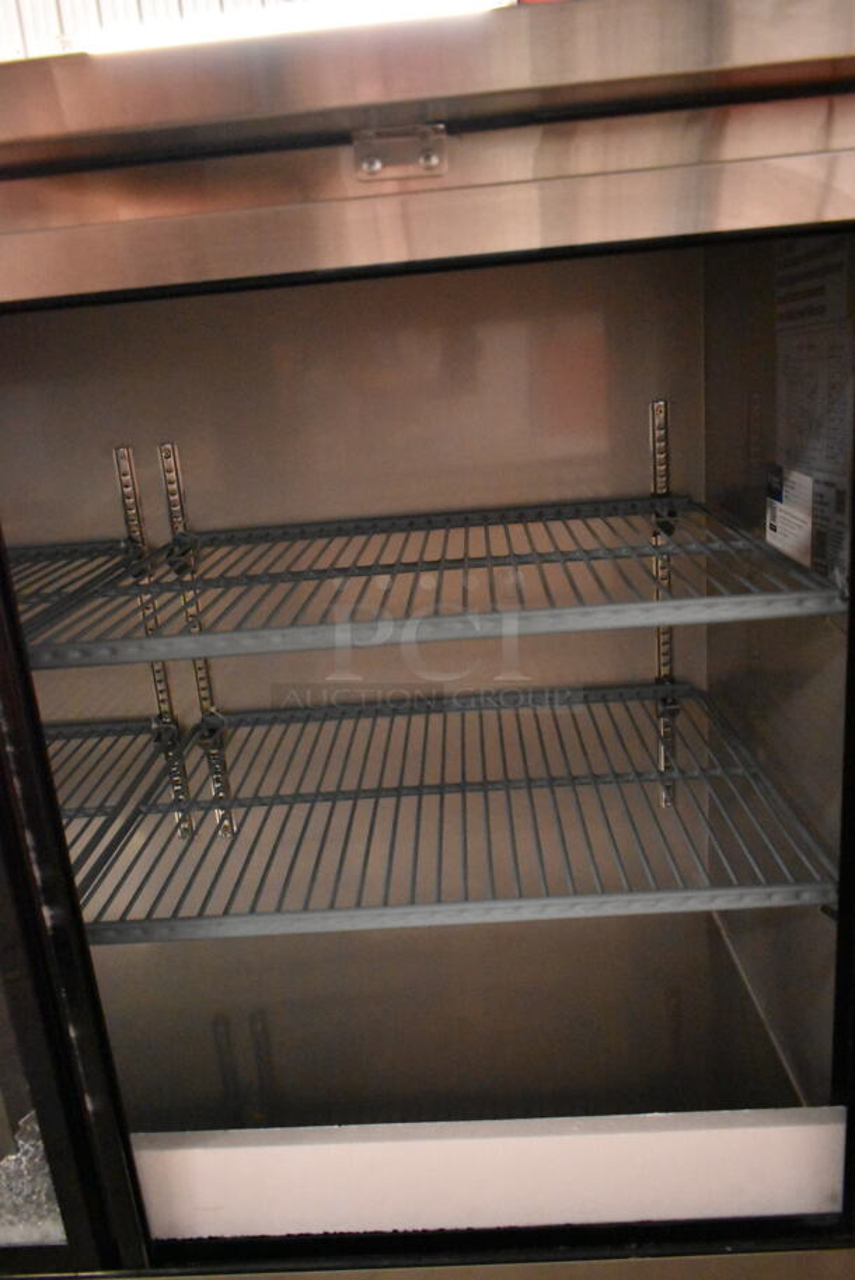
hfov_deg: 48.0
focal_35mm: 27
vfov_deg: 67.3
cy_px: 640
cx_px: 428
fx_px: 960
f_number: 3.5
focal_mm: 18
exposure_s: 1/125
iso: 10000
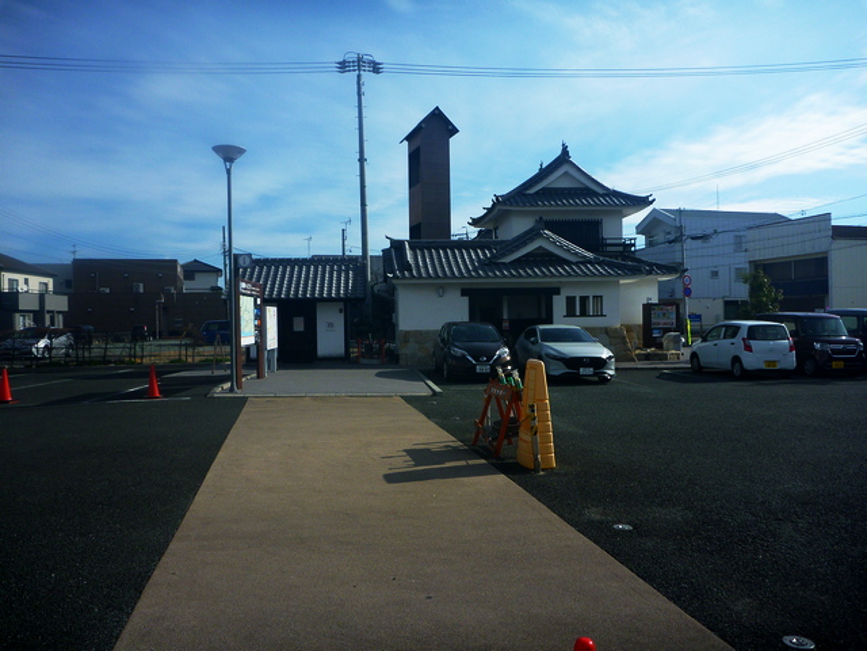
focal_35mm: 28
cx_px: 434
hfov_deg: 63.4
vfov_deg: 49.7
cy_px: 326
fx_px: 701
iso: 80
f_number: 3.3
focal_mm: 4.9
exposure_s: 1/1300
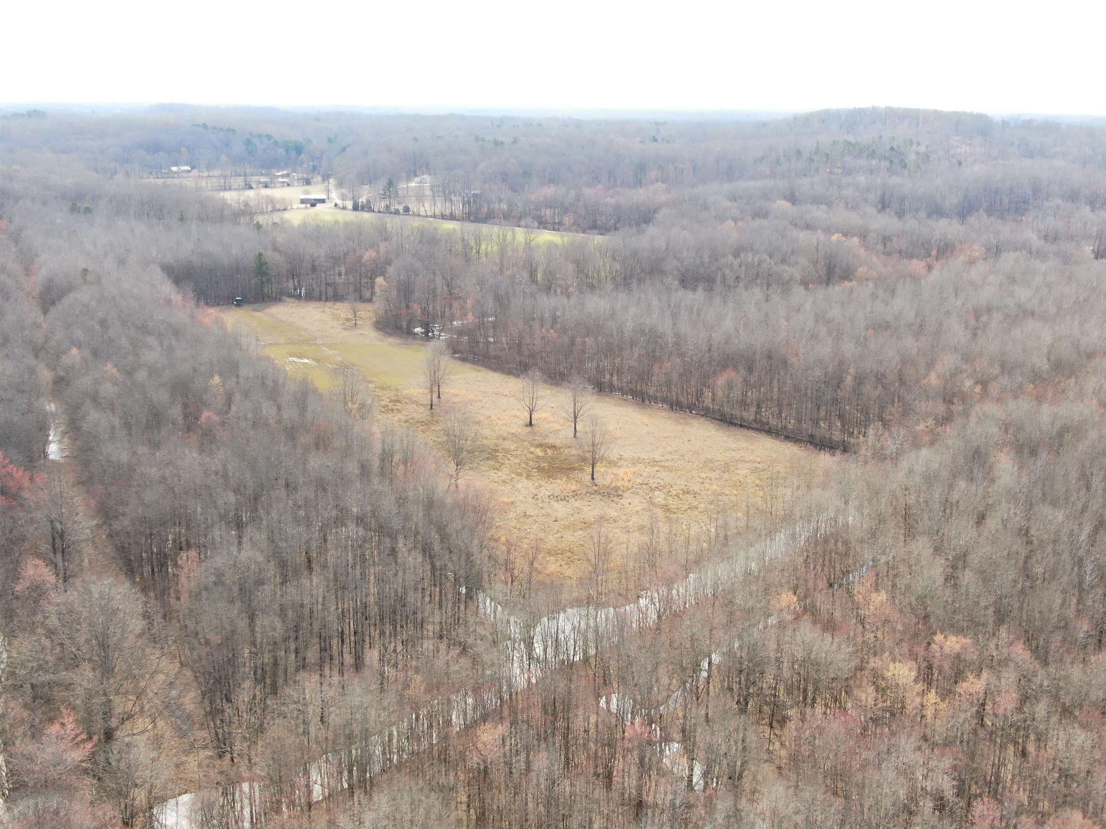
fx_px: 1342
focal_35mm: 42
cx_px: 553
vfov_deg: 34.3
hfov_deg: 44.8
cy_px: 414
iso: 320
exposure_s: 1/15
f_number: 3.5
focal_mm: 7.23
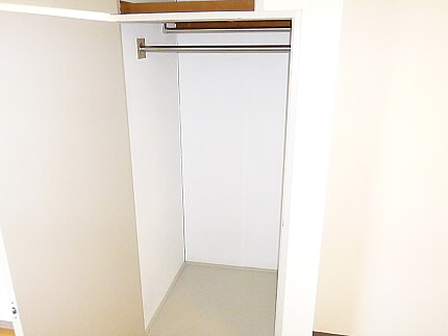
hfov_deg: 63.4
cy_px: 168
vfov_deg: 49.8
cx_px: 224
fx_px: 363
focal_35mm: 28
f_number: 2.7
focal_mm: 5
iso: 1600
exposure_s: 1/200
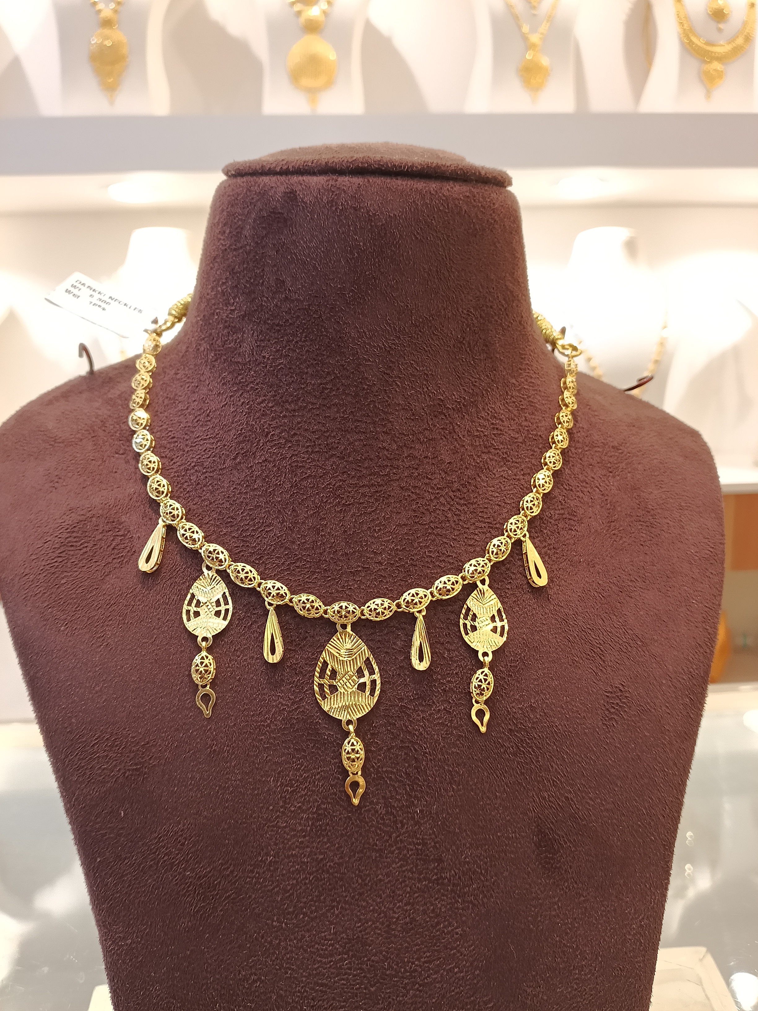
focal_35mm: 27
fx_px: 788
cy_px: 506
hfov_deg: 51.4
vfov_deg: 65.3
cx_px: 379
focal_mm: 3.61
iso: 160
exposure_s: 1/100
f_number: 1.8
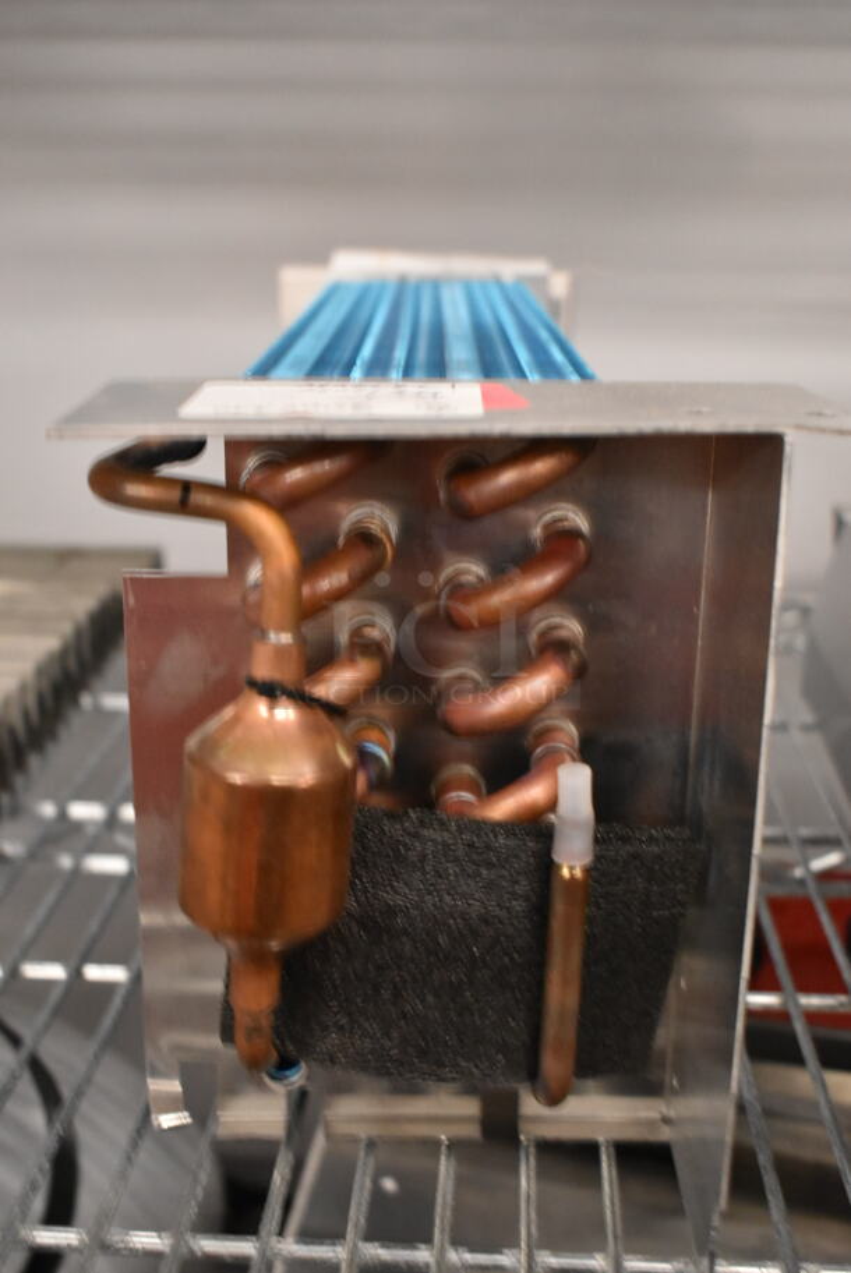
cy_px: 636
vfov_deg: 46.4
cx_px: 426
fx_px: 1487
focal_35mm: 42
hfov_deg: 31.9
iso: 3600
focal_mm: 28
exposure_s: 1/125
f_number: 4.2
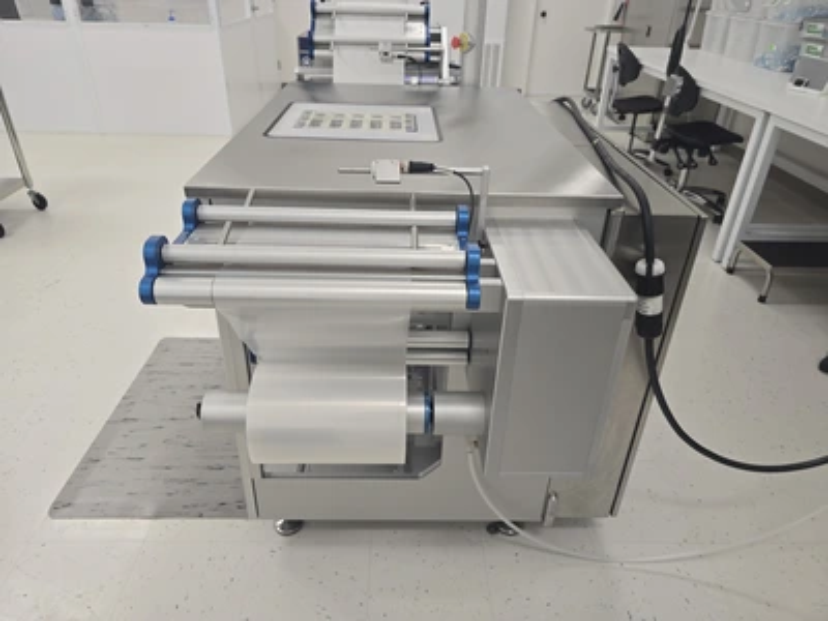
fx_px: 550
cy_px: 310
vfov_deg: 58.9
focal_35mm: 23
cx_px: 414
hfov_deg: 73.9
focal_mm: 6.3
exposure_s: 1/62
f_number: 1.7
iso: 80
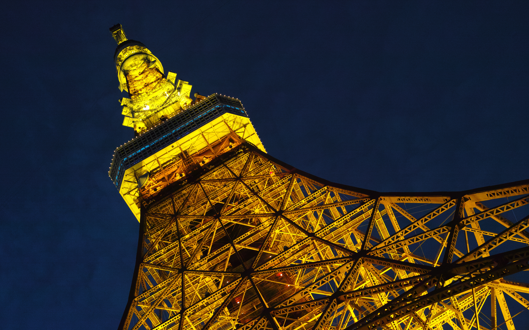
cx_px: 264
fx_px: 663
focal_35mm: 46
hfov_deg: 43.5
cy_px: 173
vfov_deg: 28.0
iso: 800
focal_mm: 30
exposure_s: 1/10
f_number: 8
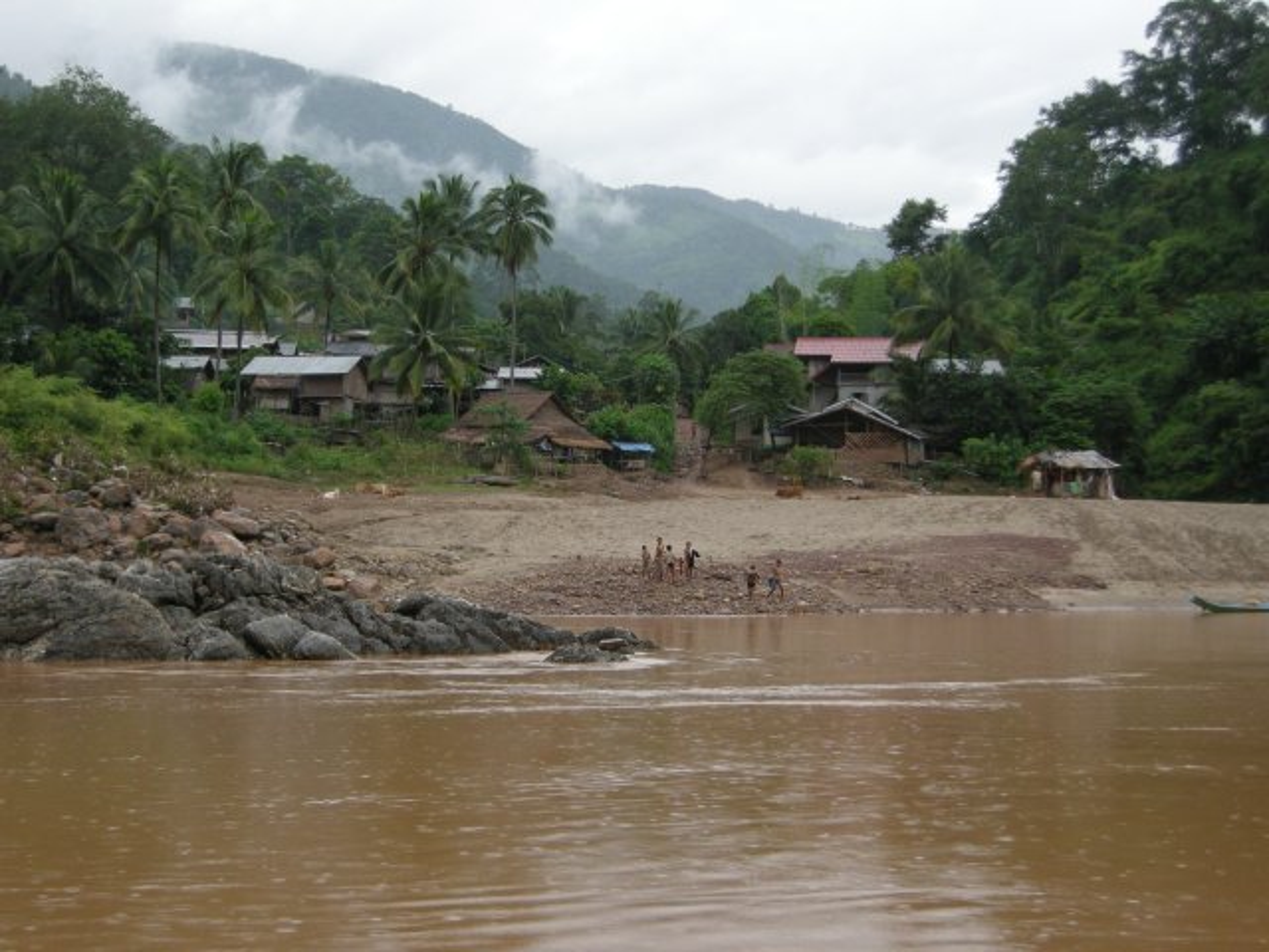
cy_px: 476
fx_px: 2273
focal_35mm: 62
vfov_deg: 23.7
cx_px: 634
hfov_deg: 31.2
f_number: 3.5
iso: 144
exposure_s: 1/250
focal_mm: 12.9
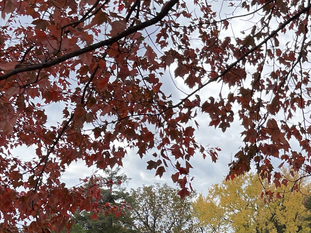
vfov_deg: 20.4
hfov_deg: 27.6
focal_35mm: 68
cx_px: 278
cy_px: 271
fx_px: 611
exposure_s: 1/2387
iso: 50
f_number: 1.6
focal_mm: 5.1
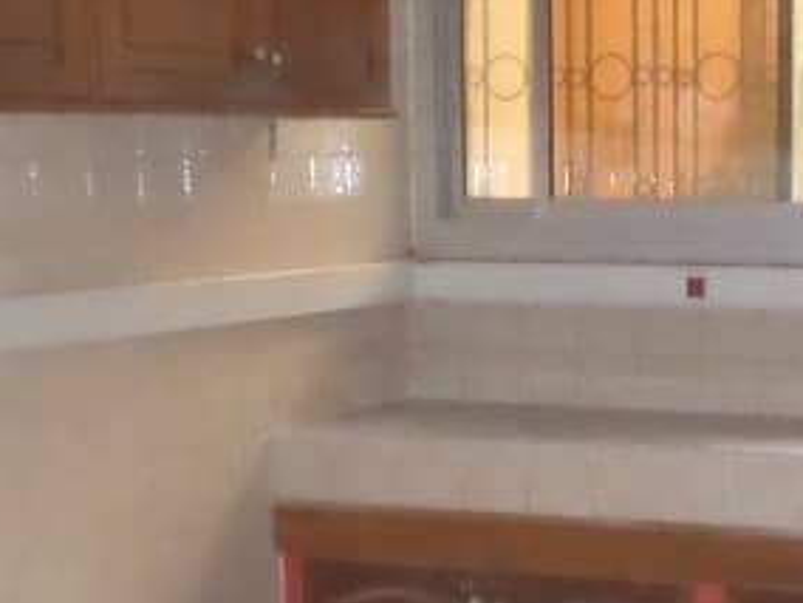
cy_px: 399
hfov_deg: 20.5
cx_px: 947
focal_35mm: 90
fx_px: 2088
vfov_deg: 16.4
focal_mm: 4.5
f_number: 2.5
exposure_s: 1/30
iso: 400
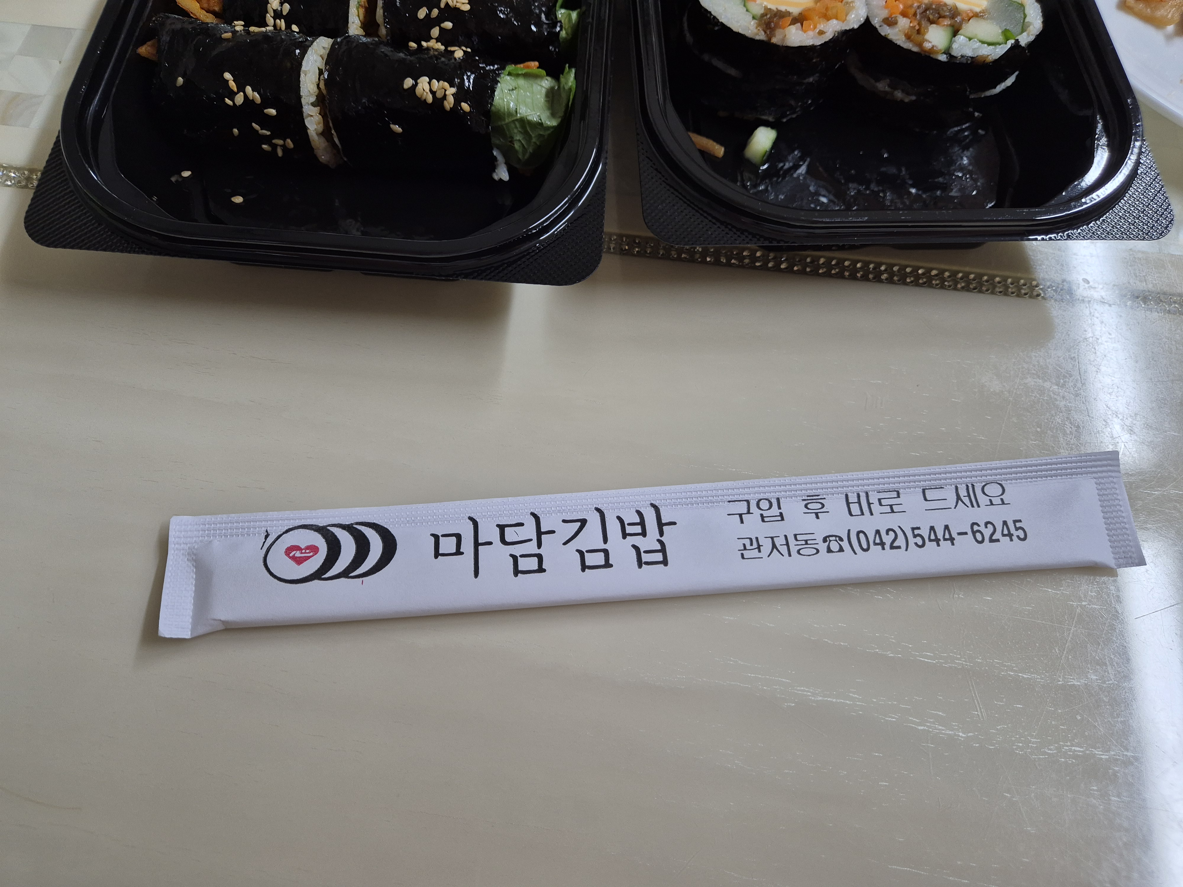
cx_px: 592
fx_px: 786
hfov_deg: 73.9
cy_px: 444
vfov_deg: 58.9
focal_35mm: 23
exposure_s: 1/120
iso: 100
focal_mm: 5.4
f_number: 1.8
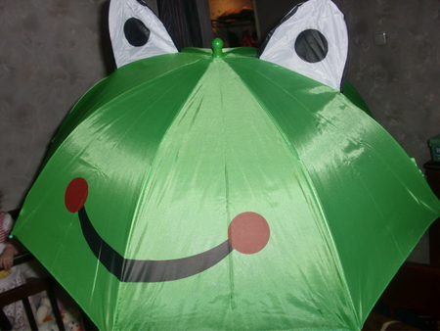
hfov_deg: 51.3
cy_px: 166
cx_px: 220
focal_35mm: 36
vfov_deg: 39.7
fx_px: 458
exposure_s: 1/60
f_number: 2.8
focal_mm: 6.3
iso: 125
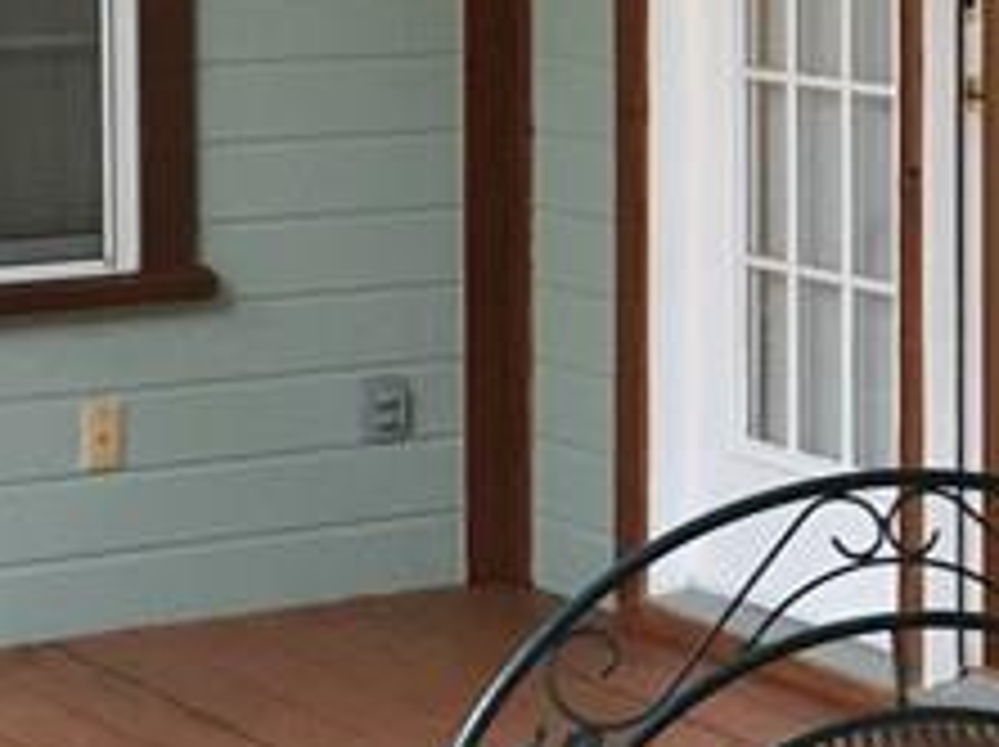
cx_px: 1580
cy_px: 18
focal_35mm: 134
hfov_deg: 13.7
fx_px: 3863
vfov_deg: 11.0
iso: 80
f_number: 2.2
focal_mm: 4.15
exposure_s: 1/30
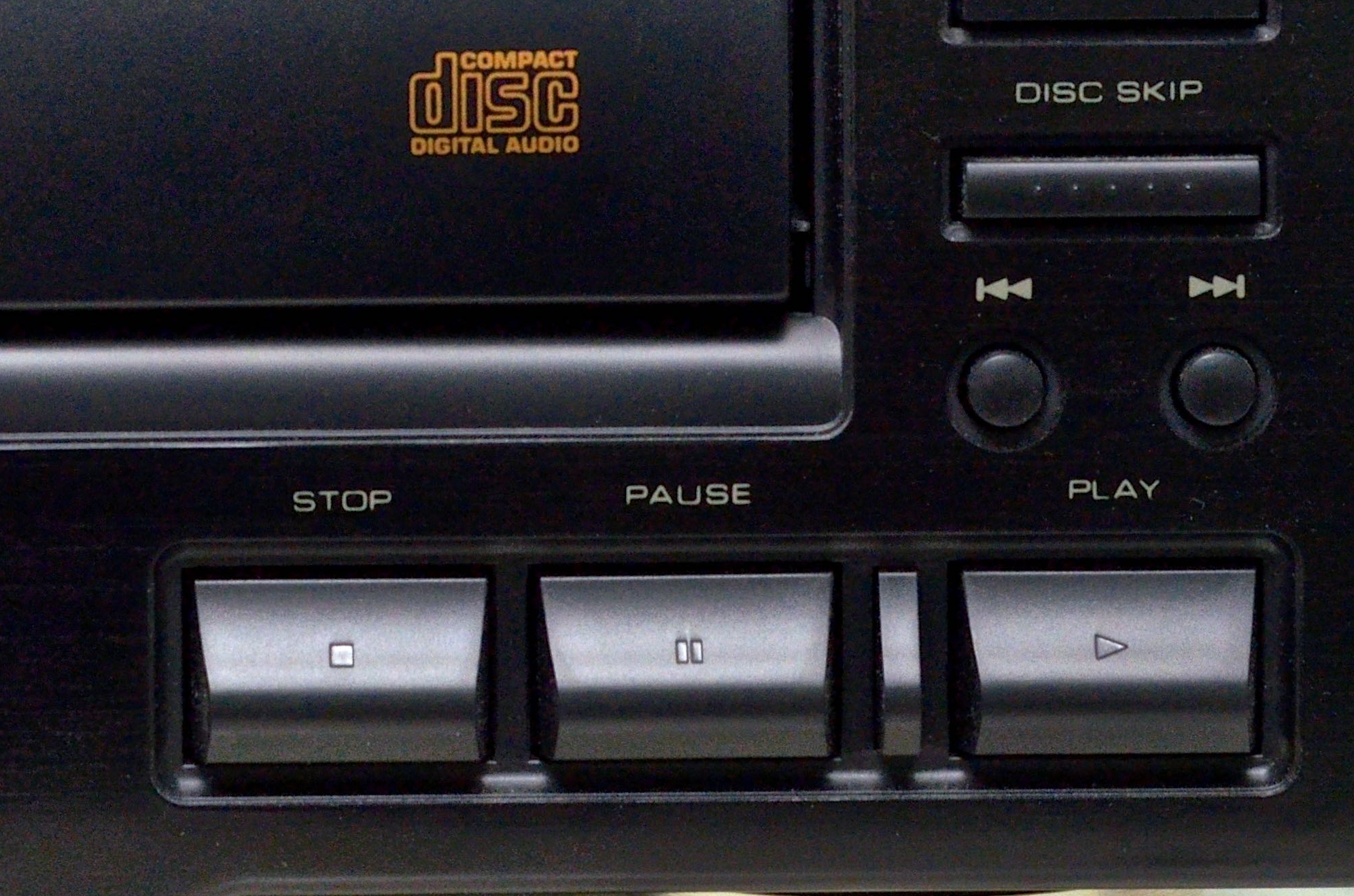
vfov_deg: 4.4
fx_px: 11755
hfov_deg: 6.6
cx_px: 68
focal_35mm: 313
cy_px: 237
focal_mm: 85
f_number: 11
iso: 800
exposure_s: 1/160
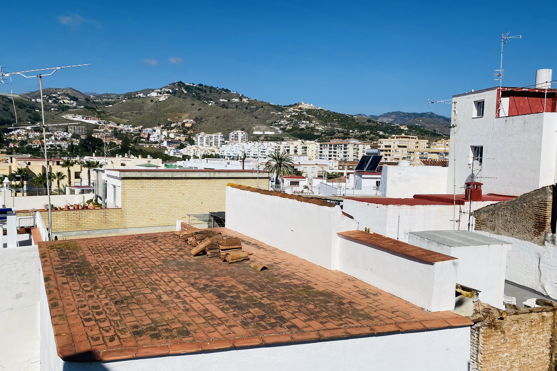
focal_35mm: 28
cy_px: 186
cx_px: 286
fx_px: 433
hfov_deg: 65.5
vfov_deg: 46.4
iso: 32
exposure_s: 1/8197
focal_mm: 4.25
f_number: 1.8
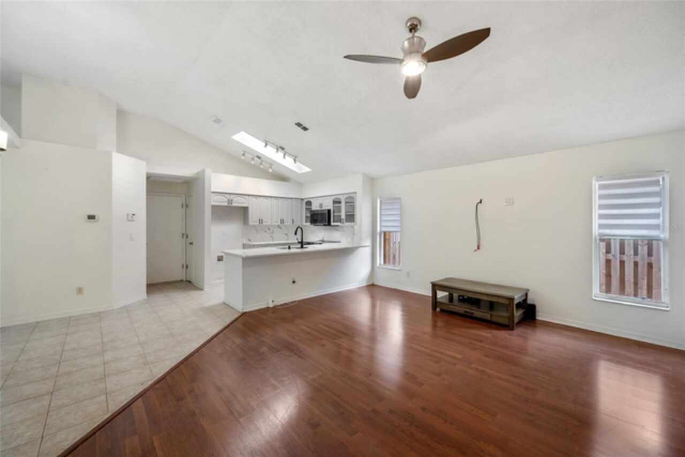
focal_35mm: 14
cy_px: 228
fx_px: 266
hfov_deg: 104.2
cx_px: 342
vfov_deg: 81.2
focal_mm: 14
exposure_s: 1/20
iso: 250
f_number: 6.3
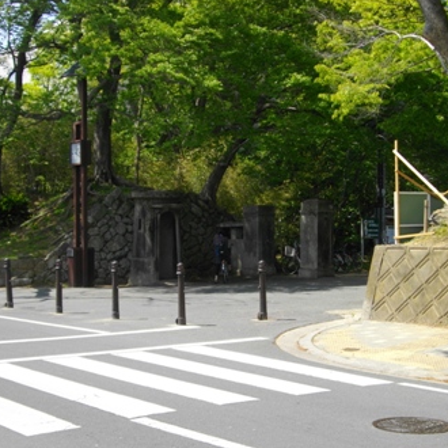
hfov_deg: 28.5
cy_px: 223
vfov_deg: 28.6
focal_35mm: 60
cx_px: 286
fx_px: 879
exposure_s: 1/500
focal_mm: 8.8
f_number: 3.6
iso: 100
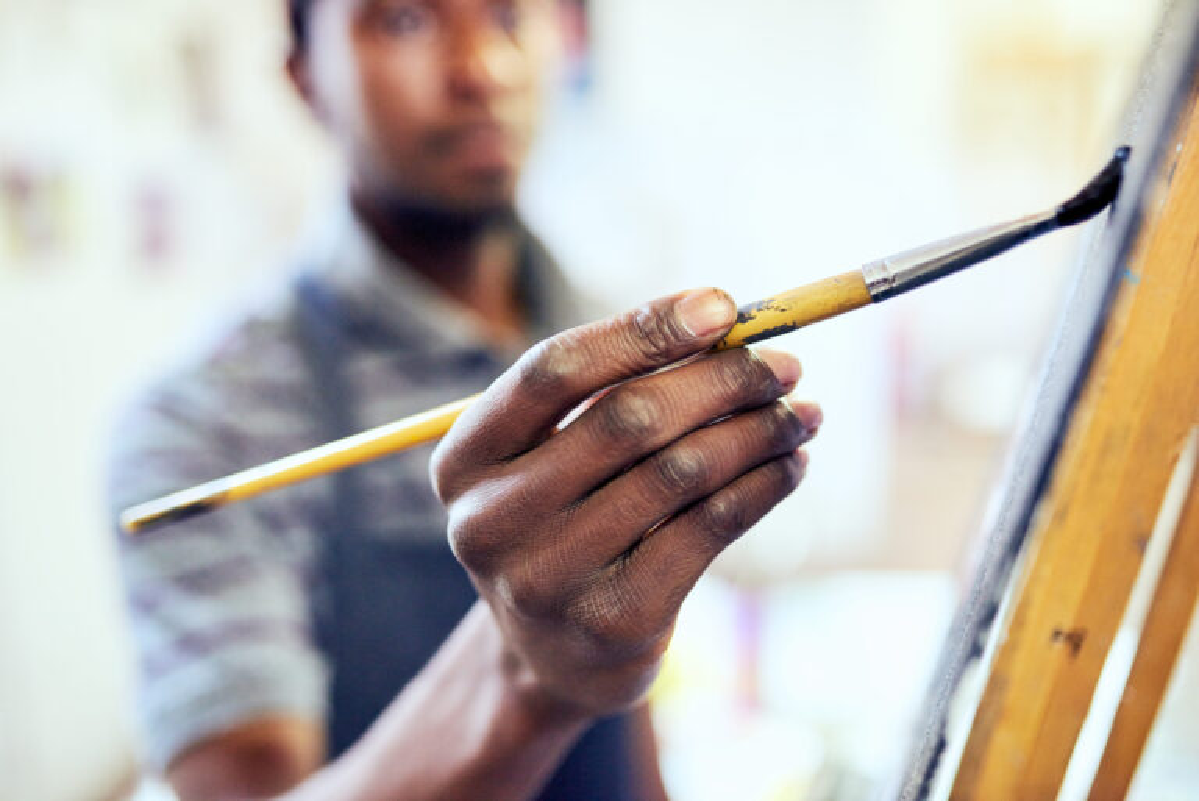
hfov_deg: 54.4
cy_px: 400
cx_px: 600
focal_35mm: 35
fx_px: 1166
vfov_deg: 37.9
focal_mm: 35
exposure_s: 1/200
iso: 500
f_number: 1.8
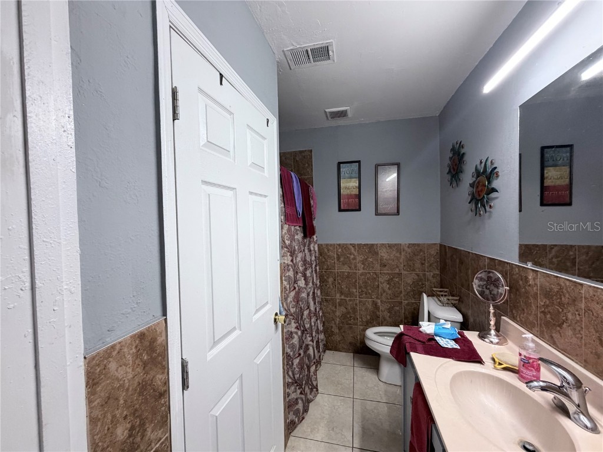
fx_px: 244
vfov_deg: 85.7
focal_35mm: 14
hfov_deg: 102.1
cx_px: 302
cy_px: 226
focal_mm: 2.22
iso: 320
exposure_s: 1/120
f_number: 2.2
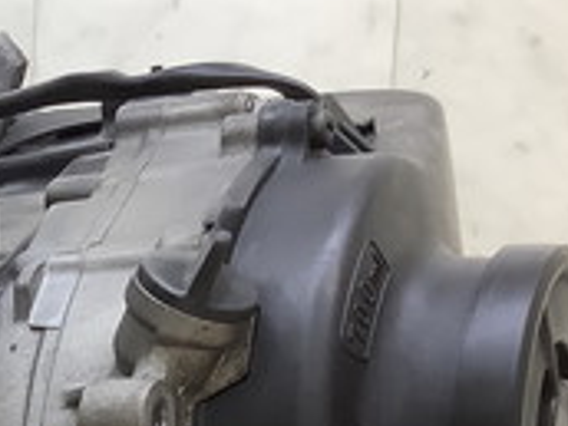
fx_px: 1772
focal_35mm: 108
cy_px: 611
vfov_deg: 13.1
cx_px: -350
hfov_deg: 16.2
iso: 64
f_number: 2.4
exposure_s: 1/60
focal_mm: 3.3
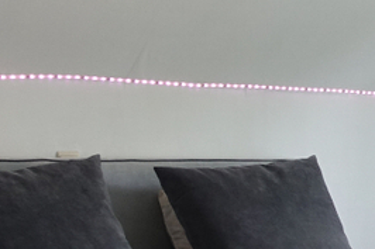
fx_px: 1270
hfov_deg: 16.0
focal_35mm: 122
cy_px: 163
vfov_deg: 11.2
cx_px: 478
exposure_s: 1/30
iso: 125
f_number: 2
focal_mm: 8.8
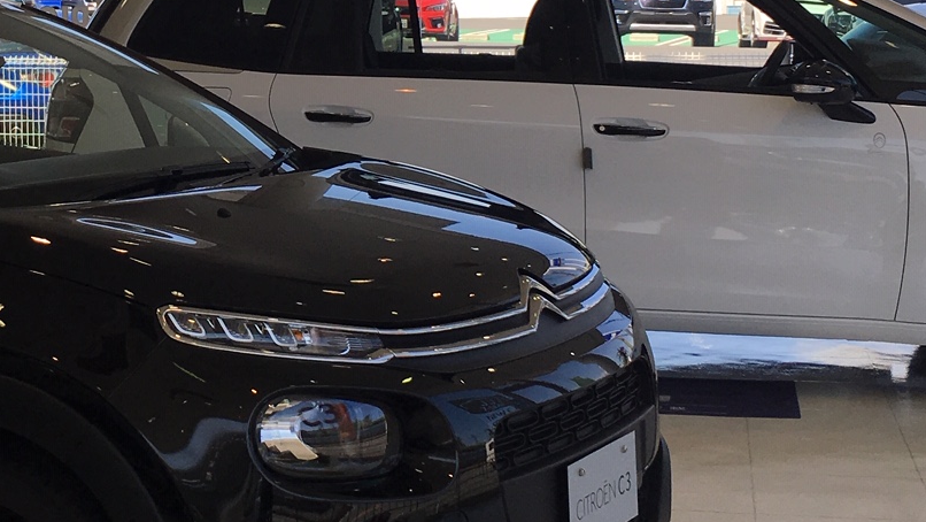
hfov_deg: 26.3
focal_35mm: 79
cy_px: 33
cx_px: 177
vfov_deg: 15.1
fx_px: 1940
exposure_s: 1/712
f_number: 2.2
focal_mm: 4.15
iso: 25
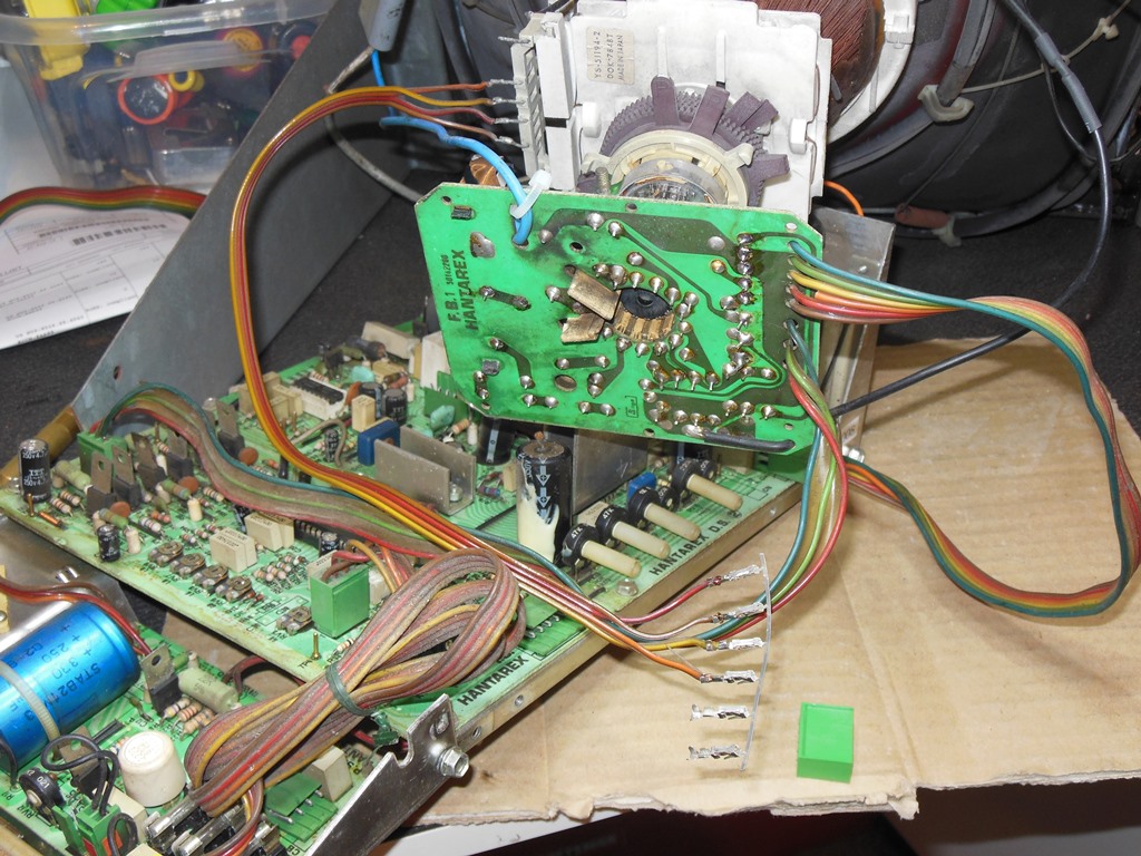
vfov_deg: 33.6
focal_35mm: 43
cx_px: 570
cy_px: 428
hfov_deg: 43.9
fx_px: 1417
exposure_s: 1/30
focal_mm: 7.7
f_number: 3.8
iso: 200
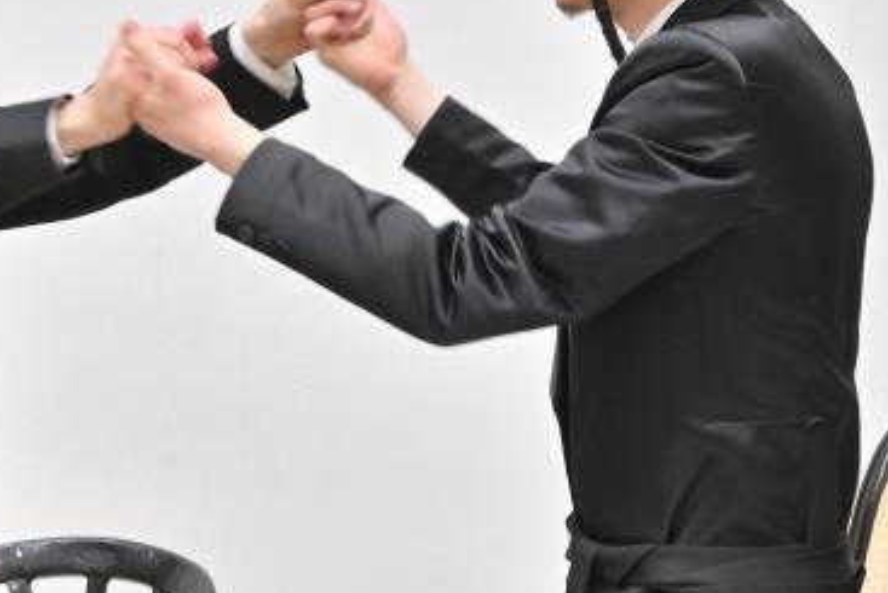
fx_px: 3997
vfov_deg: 8.5
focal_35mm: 162
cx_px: 157
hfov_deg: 12.6
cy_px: 328
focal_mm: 58
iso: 1000
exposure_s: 1/200
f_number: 4
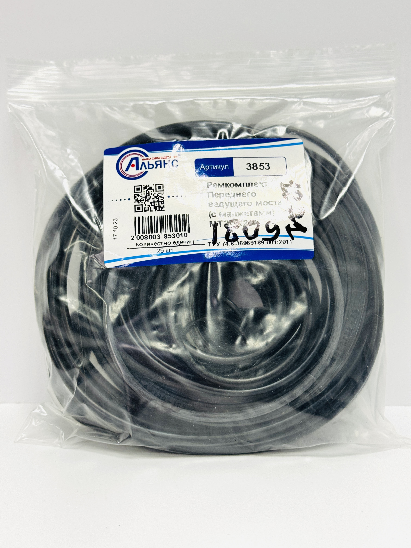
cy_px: 274
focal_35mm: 48
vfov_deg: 39.7
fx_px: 760
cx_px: 206
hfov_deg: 30.3
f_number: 1.78
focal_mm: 6.76
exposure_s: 1/100
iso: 80
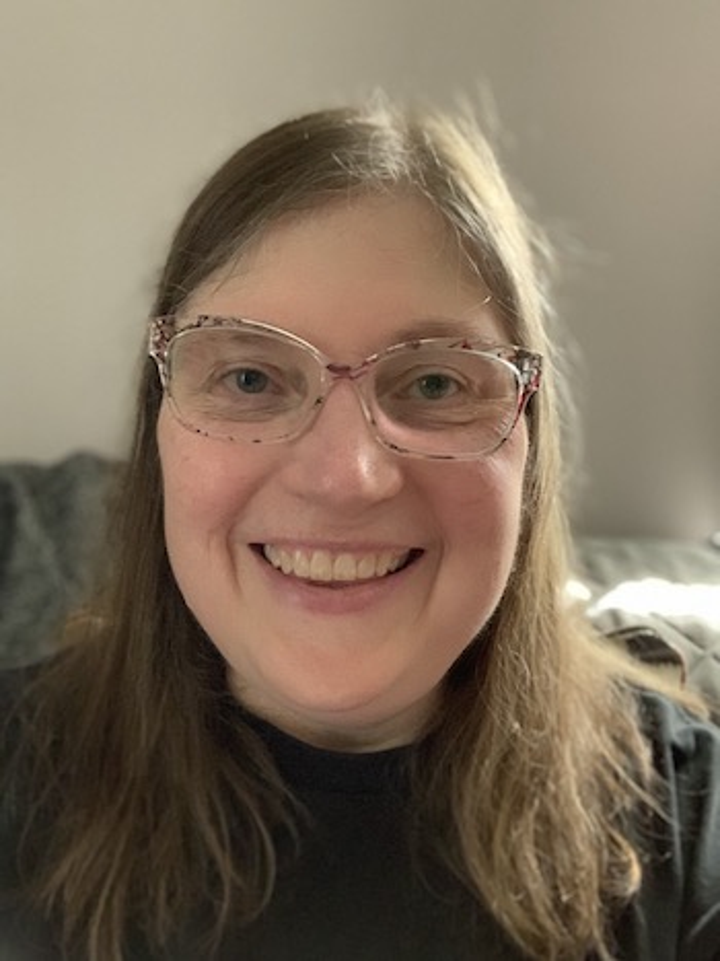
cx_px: 360
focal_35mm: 32
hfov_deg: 44.1
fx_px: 888
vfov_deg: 56.8
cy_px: 480
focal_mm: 2.87
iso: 500
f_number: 2.2
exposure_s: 1/25
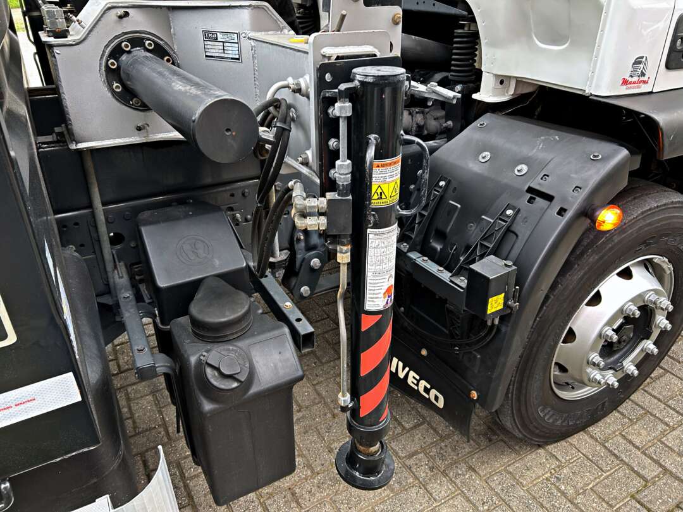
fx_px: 513
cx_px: 342
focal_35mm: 26
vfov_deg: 53.1
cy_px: 256
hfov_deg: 67.3
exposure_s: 1/121
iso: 100
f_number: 1.5
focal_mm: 5.7
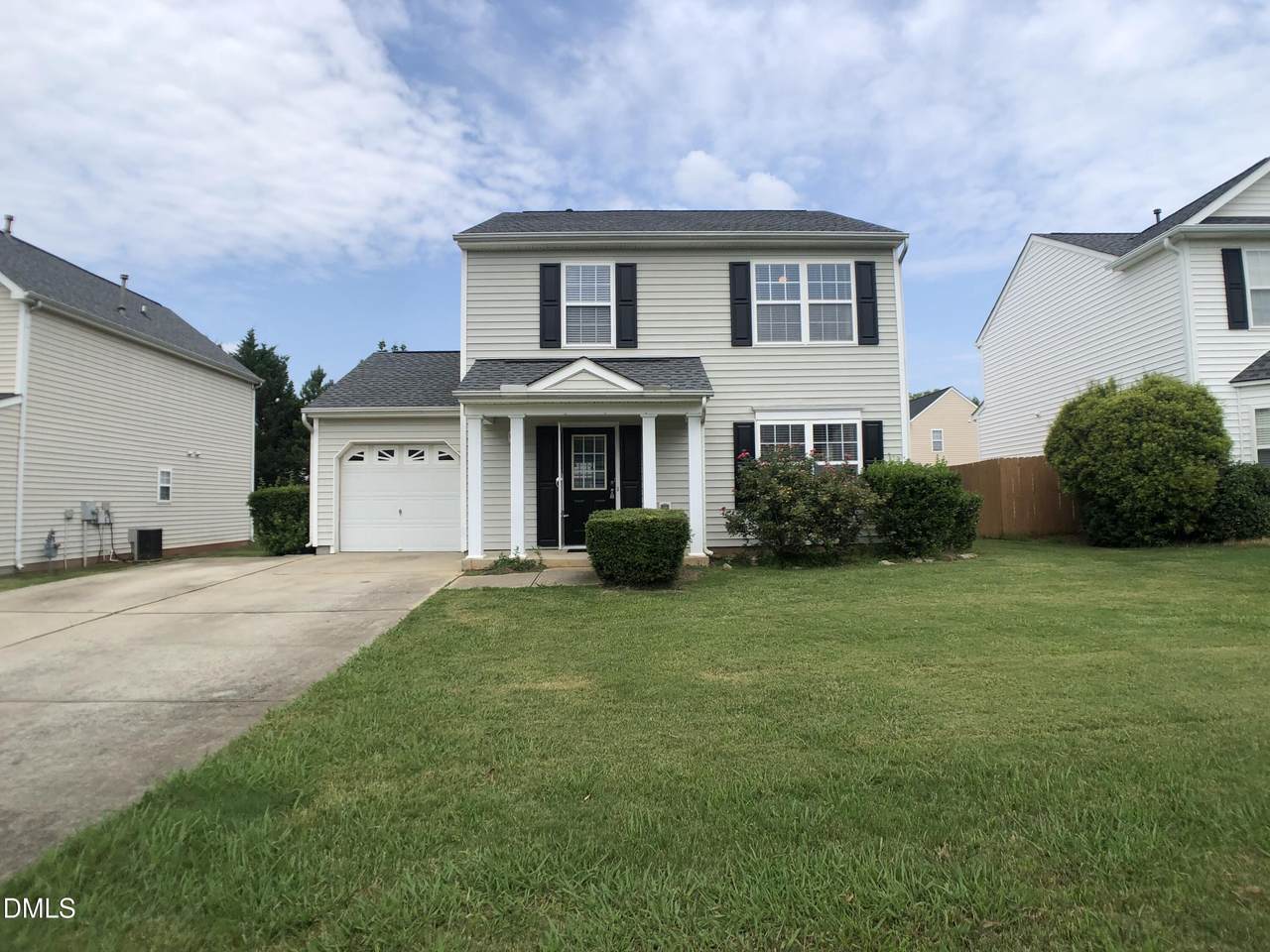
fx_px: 1027
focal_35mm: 28
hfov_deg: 63.4
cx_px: 635
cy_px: 476
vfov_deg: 49.7
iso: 20
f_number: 1.8
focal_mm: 4
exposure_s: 1/2315
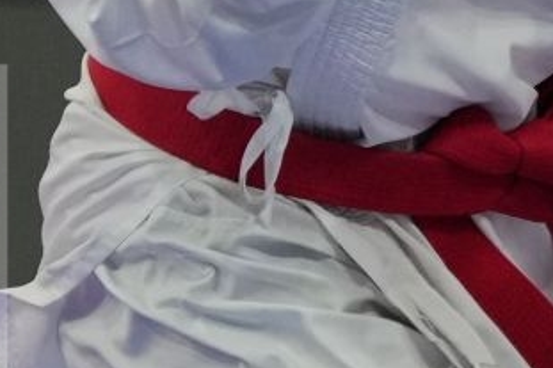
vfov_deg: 0.9
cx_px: 1047
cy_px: -405
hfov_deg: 1.3
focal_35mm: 1580
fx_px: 24257
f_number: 2.8
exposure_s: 1/1000
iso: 2000
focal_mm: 182
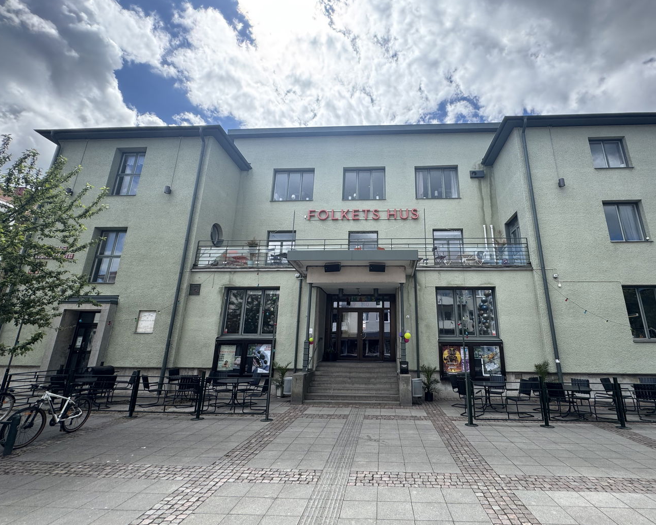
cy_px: 249
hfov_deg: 89.2
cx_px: 370
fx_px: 330
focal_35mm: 17
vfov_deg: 76.9
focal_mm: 2.22
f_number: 2.2
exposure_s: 1/831
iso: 50
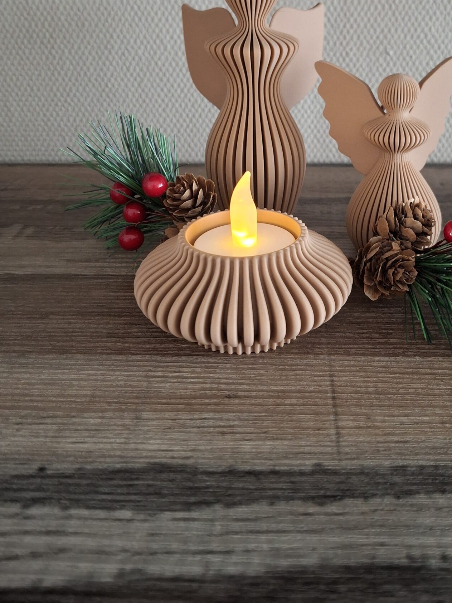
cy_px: 164
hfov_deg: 37.3
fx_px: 662
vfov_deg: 47.5
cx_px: 301
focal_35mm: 38
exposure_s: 1/25
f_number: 1.8
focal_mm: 4.69
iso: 500
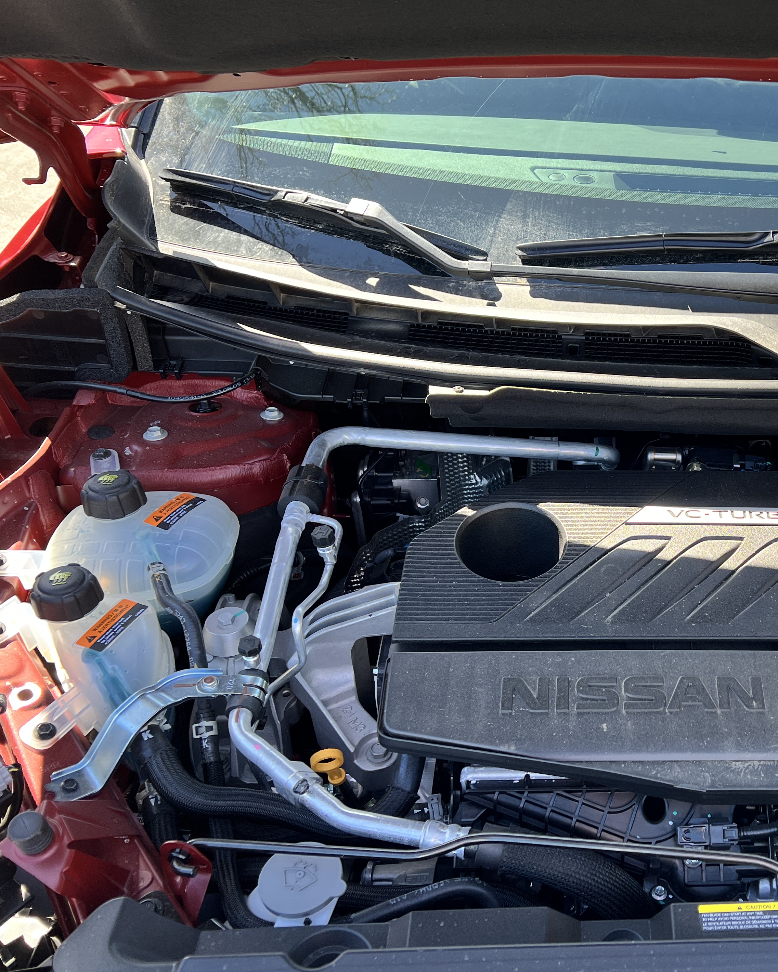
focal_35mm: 36
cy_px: 505
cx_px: 661
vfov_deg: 50.3
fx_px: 1036
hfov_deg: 39.0
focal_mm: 5.7
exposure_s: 1/316
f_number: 1.5
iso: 50
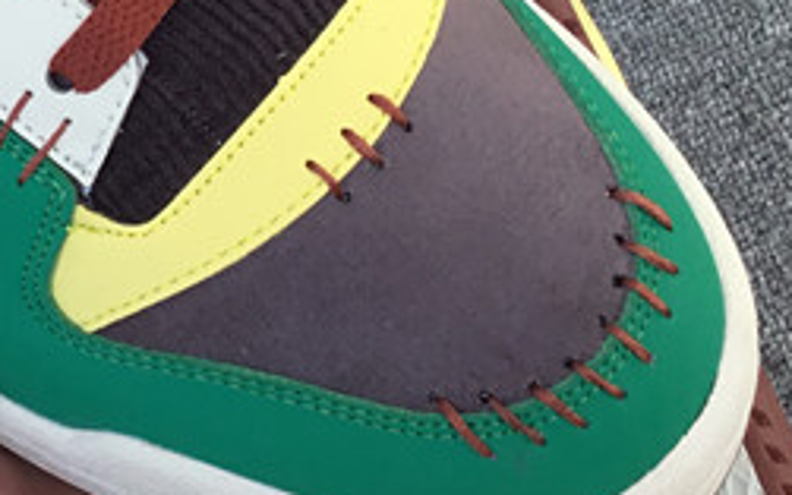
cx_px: -47
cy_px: -65
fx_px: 2548
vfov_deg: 10.9
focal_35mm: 118
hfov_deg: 17.2
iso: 25
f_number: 2.4
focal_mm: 3.3
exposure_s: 1/445
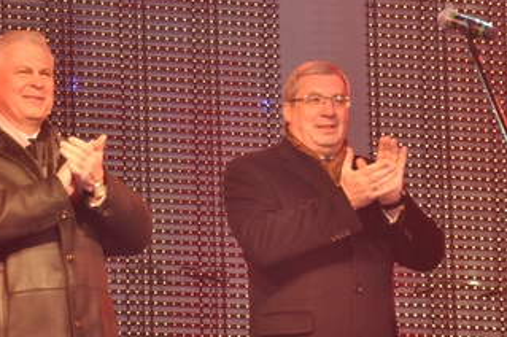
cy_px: 171
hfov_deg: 7.0
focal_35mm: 296
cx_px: 197
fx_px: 4163
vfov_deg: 4.6
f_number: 5.6
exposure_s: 1/125
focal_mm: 105
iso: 800
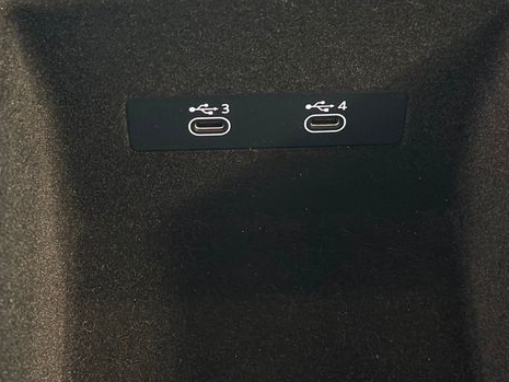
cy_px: 162
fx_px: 971
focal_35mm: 66
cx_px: 267
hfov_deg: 29.4
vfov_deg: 22.2
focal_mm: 6.86
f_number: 1.78
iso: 1000
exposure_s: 1/20
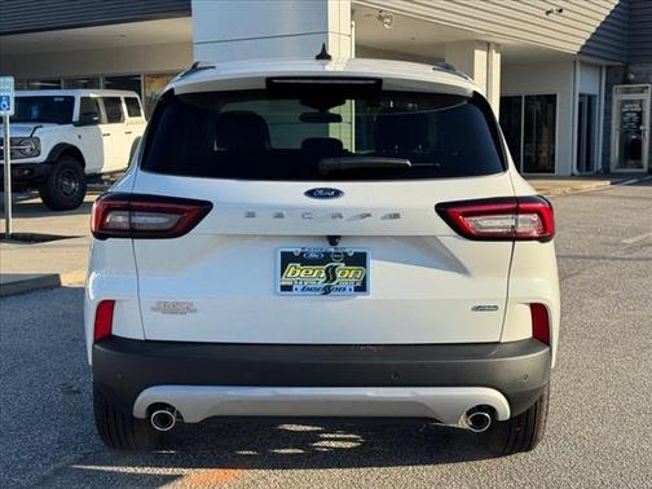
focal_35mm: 48
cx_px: 326
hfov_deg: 39.7
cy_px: 244
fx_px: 904
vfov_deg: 30.3
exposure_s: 1/2331
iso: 64
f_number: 1.78
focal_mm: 6.76
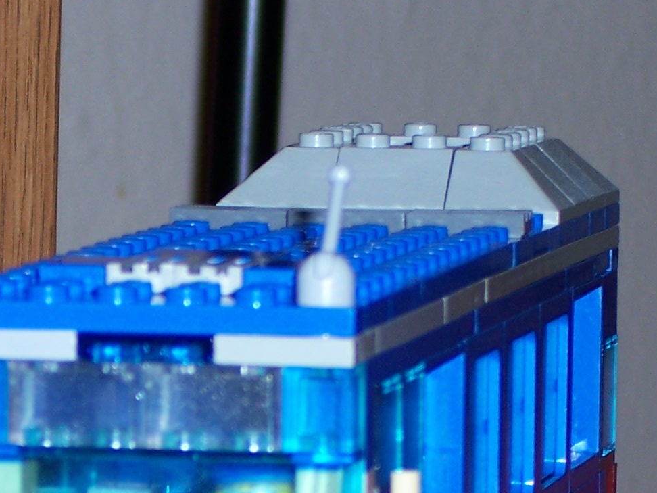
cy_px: 627
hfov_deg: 5.7
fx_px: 6643
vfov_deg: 4.2
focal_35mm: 350
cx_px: 174
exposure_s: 1/125
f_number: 4.8
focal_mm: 22
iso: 80
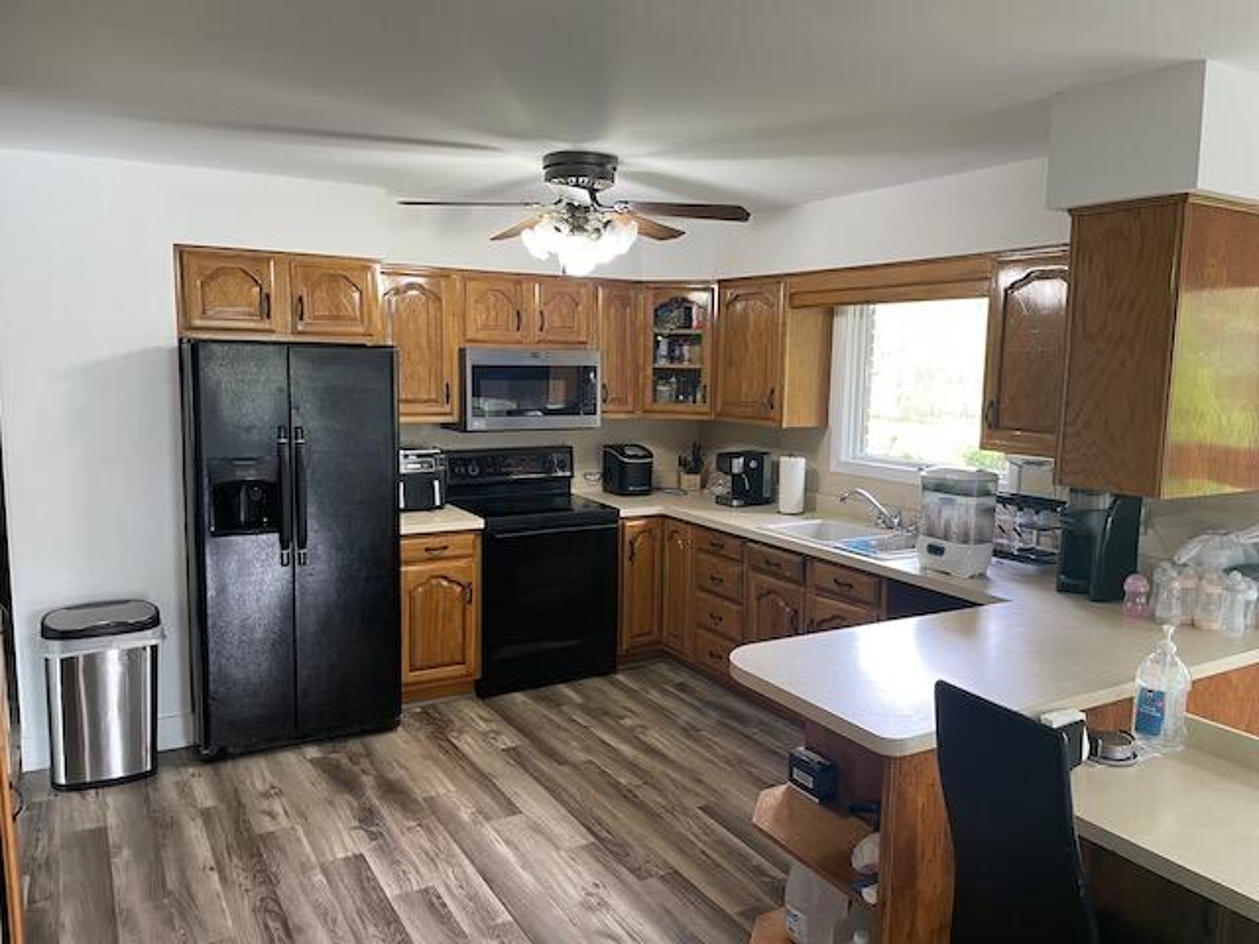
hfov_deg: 67.3
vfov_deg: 53.1
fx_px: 946
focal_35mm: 26
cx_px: 630
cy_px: 472
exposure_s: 1/60
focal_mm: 4.2
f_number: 1.6
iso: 100
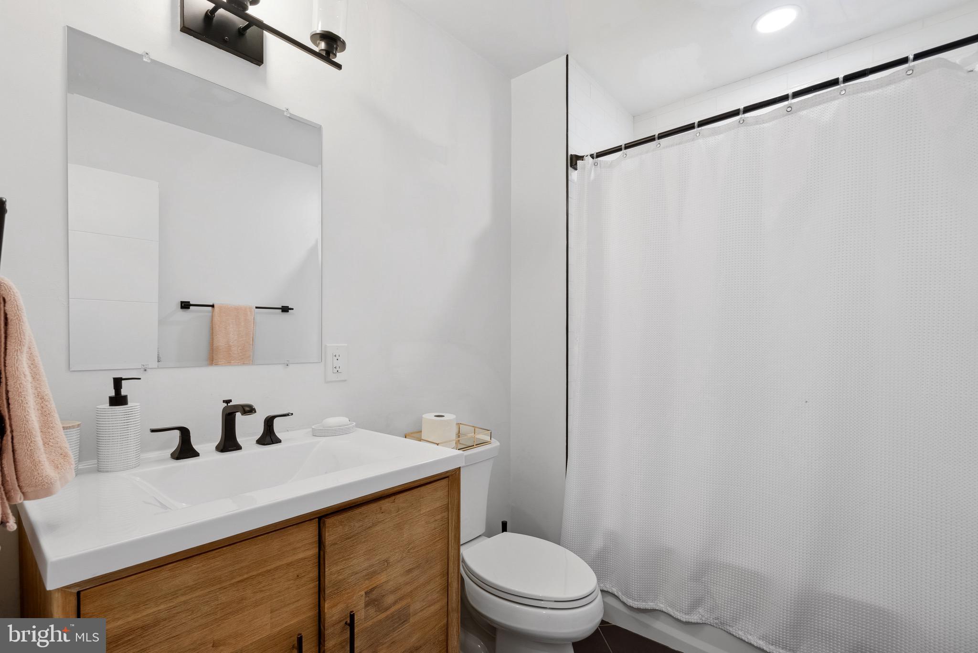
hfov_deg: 96.7
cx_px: 489
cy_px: 326
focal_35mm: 16
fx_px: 435
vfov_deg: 73.8
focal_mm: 16
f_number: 8
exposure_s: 1/15
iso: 320
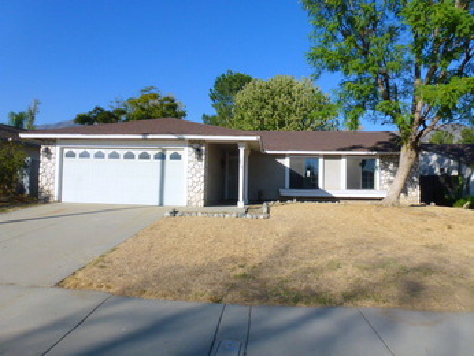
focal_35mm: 25
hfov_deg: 69.4
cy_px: 178
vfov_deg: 54.9
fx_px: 343
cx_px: 237
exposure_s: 1/1000
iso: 100
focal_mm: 4.3
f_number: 4
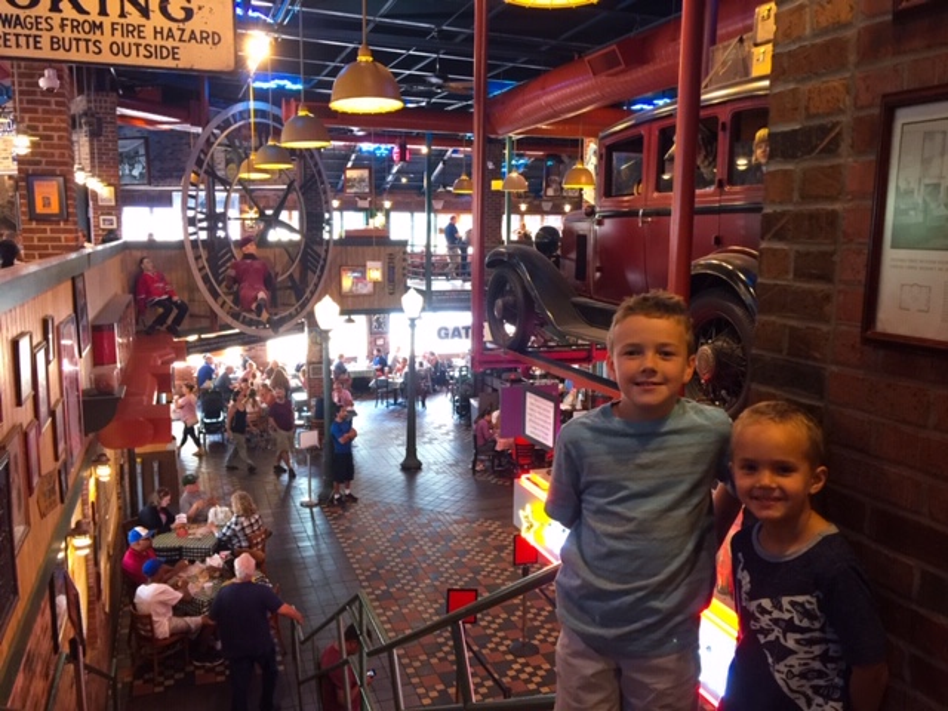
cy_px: 356
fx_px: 794
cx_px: 474
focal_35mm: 29
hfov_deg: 61.7
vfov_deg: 48.2
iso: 100
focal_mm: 4.15
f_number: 2.2
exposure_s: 1/10
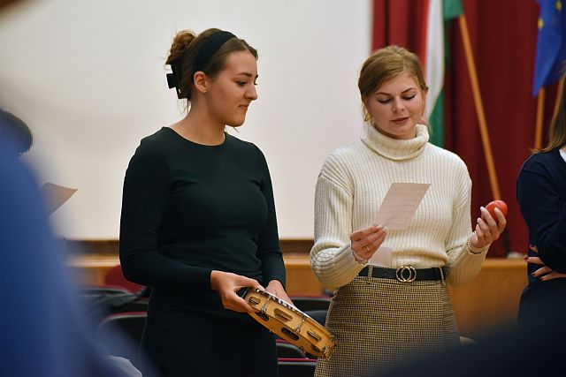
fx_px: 2736
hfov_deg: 11.8
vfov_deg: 7.9
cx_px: 283
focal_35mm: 174
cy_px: 188
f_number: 4.8
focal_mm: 116
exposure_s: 1/125
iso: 900
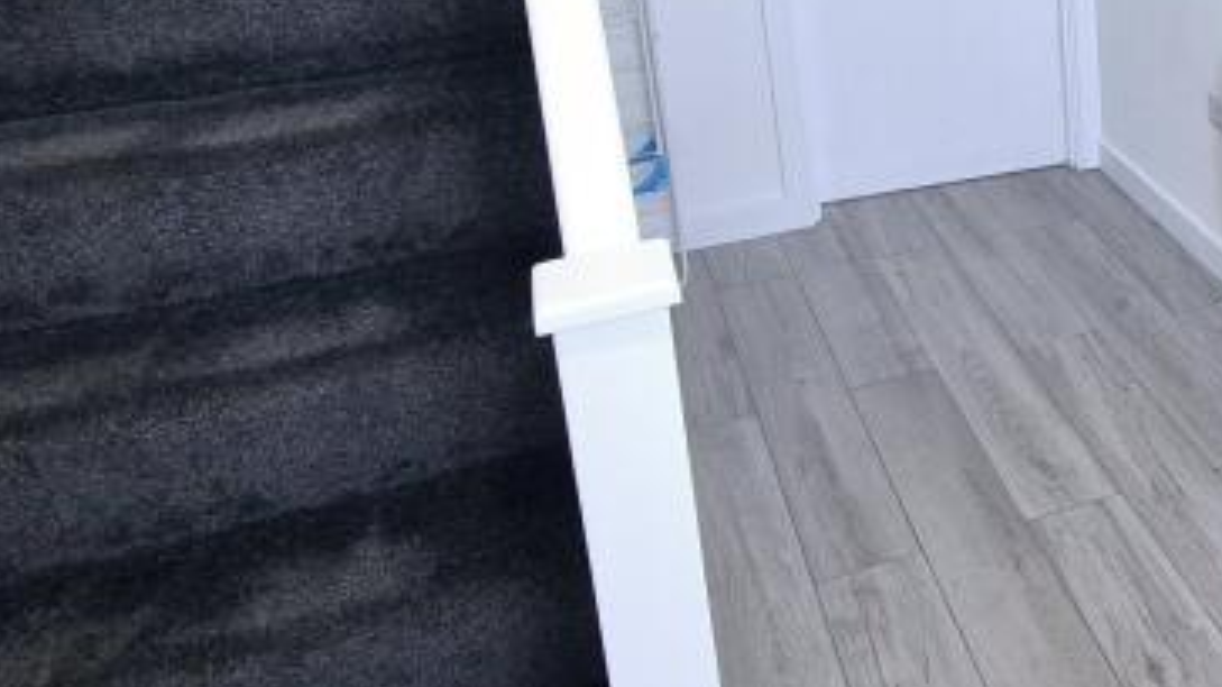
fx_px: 1296
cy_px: 10
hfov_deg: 41.3
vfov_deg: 28.0
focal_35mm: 40
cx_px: 1316
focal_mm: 2.2
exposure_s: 1/50
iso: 125
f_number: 2.2
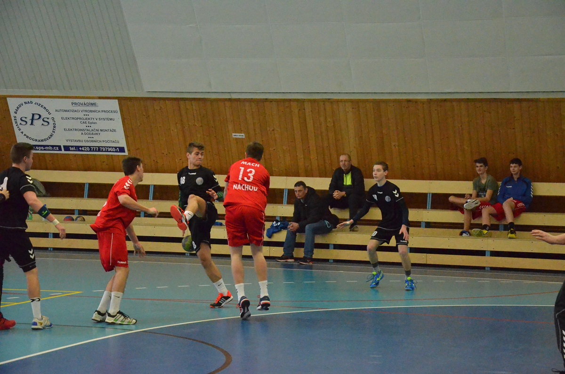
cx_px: 282
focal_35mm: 99
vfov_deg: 13.8
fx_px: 1550
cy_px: 187
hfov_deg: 20.7
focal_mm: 66
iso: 6400
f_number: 6.3
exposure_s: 1/1000
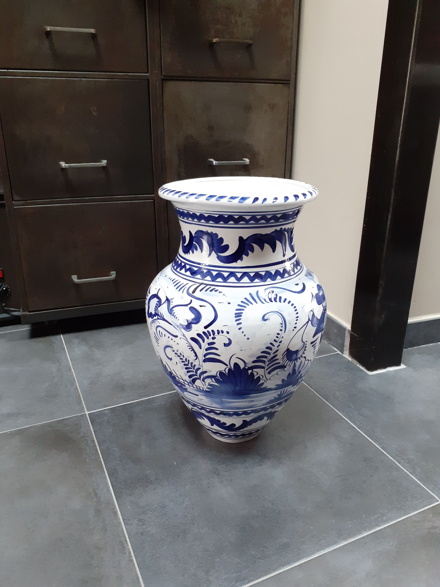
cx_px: 220
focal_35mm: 27
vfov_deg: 65.3
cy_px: 294
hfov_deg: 51.4
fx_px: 458
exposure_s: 1/25
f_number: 1.9
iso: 250
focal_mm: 3.6
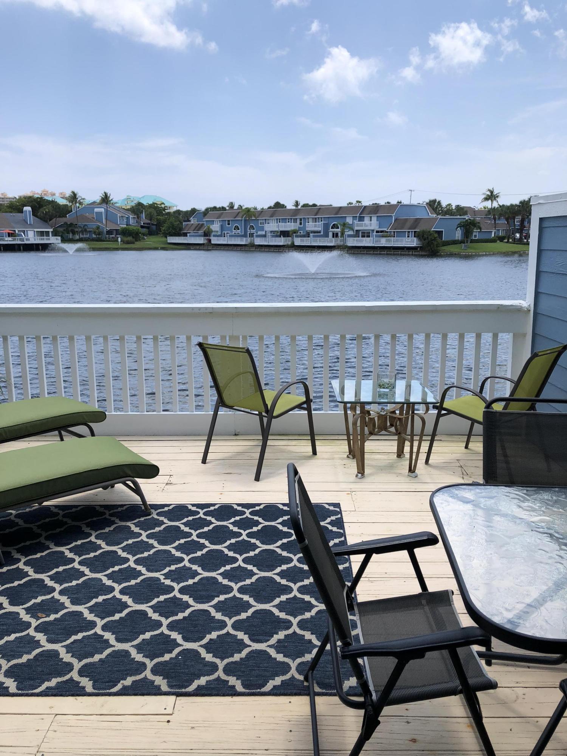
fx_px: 612
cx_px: 284
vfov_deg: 63.4
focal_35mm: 28
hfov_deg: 49.7
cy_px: 378
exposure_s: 1/1946
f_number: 1.8
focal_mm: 3.99
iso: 20
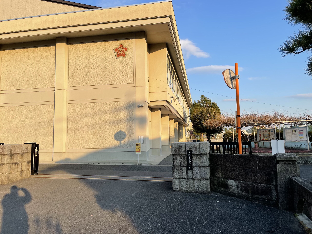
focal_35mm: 26
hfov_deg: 67.3
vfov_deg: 53.1
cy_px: 117
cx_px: 156
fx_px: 234
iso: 32
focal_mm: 4.2
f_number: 1.6
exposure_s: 1/1825
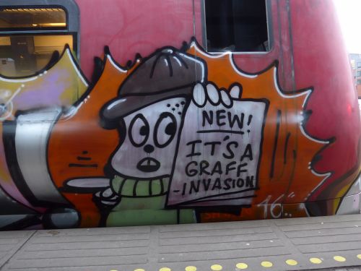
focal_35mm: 29
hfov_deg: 61.7
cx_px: 180
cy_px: 136
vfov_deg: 48.2
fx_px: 302
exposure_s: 1/20
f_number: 2
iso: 400
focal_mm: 6
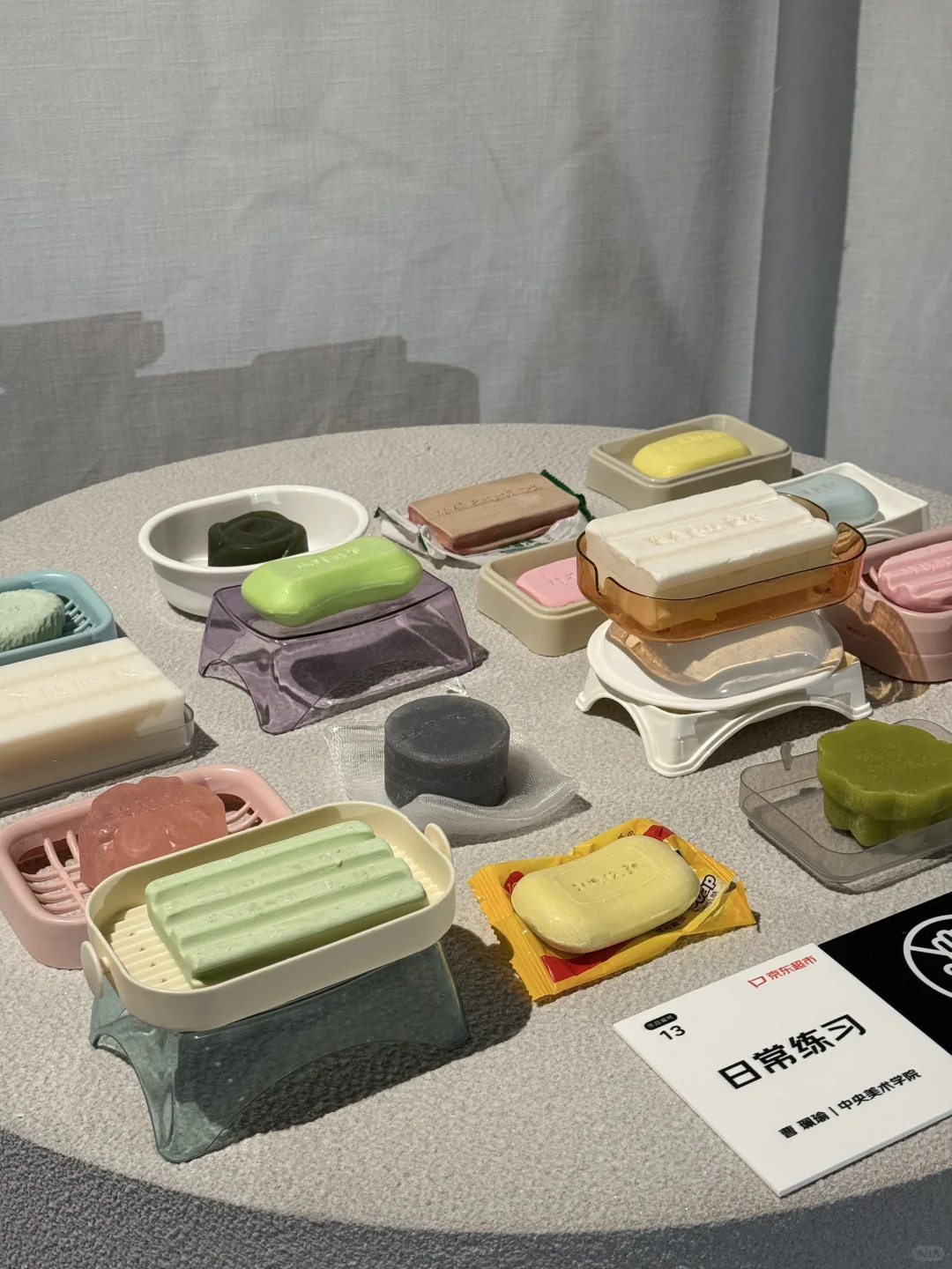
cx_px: 476
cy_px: 634
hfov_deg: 30.3
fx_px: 1760
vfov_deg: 39.7
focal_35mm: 48
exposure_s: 1/50
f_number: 1.78
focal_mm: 6.76
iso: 125
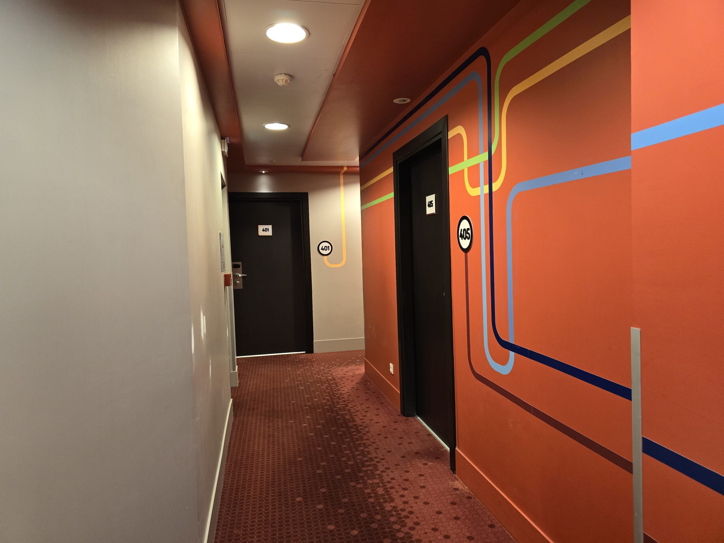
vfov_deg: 58.9
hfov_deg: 73.9
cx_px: 362
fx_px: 481
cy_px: 272
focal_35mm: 23
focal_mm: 6.3
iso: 500
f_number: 1.7
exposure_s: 1/100
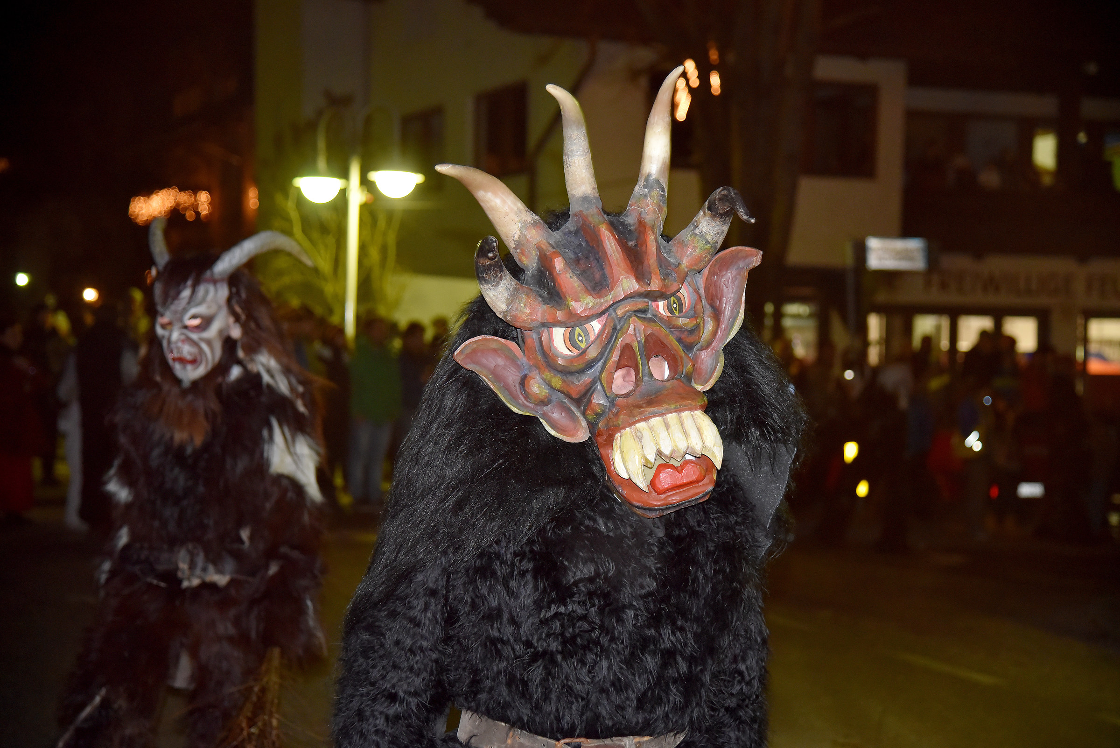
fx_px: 2054
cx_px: 560
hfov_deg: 30.5
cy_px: 374
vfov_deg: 20.6
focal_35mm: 66
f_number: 4
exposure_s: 1/60
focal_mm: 66
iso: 3200
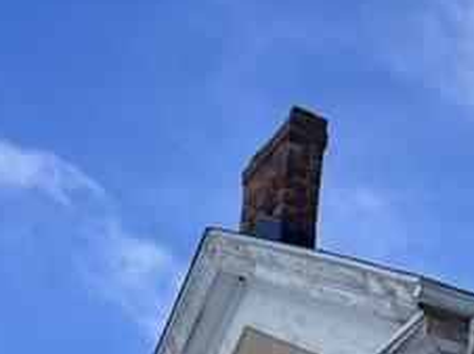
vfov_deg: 11.7
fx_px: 1614
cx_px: 692
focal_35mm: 118
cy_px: 624
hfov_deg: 15.5
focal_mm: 5.7
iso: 50
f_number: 1.5
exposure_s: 1/4115
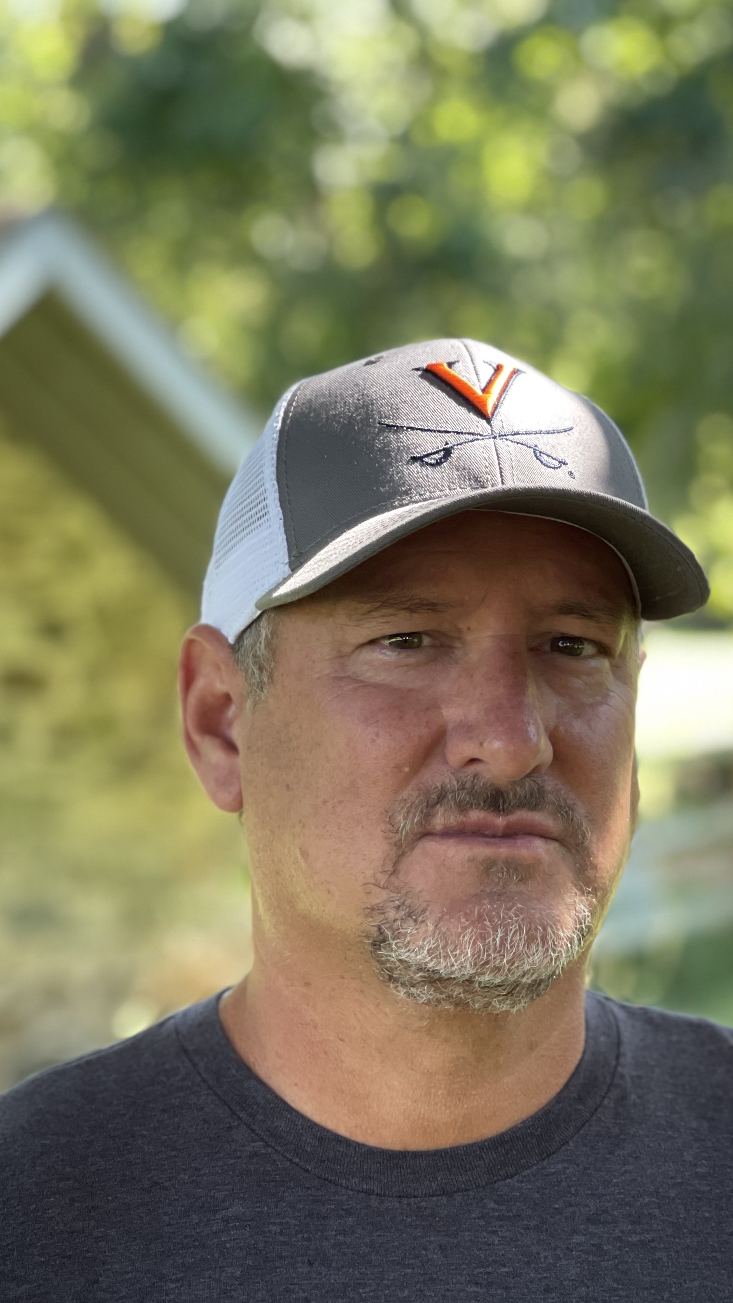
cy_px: 656
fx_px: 3249
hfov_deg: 12.9
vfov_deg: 22.7
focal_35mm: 94
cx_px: 312
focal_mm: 7.5
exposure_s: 1/121
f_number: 2.2
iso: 125
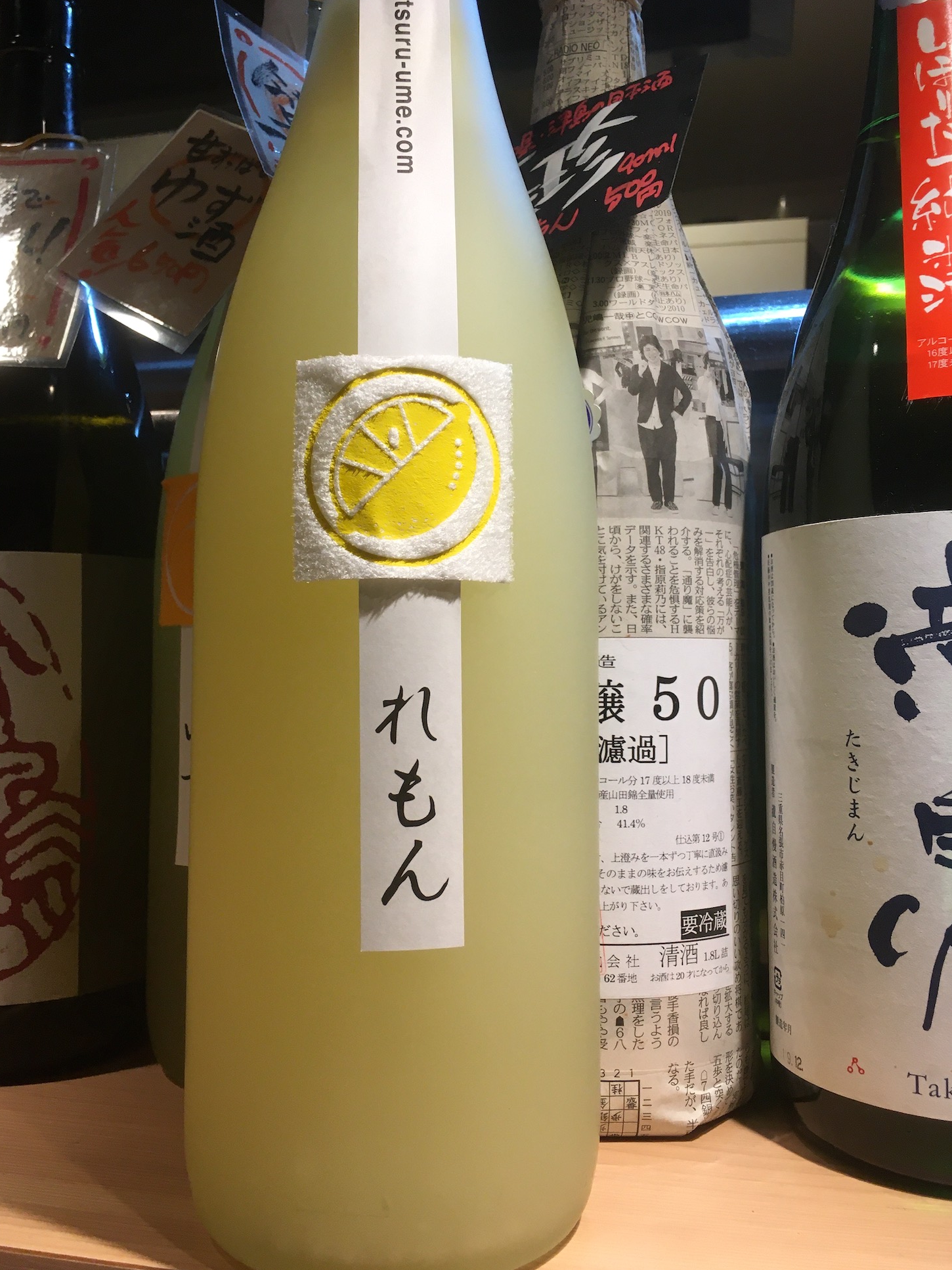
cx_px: 464
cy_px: 622
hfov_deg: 46.8
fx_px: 1100
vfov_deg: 60.0
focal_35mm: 30
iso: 25
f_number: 2.2
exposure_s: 1/30
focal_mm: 4.15
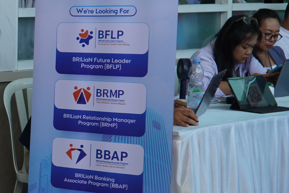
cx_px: -94
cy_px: 92
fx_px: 666
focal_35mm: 83
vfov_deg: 16.5
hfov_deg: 21.9
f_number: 4
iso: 100
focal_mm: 20
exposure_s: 1/160
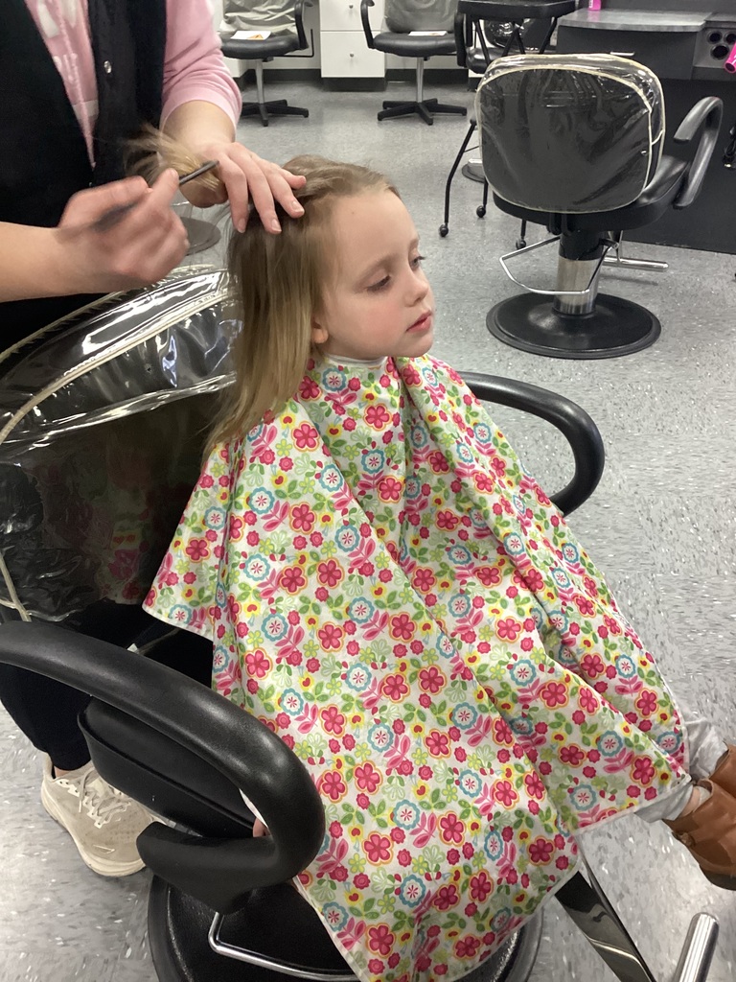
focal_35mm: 31
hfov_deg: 45.4
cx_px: 368
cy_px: 491
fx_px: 879
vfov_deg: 58.4
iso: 200
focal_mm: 3.3
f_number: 2.4
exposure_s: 1/60
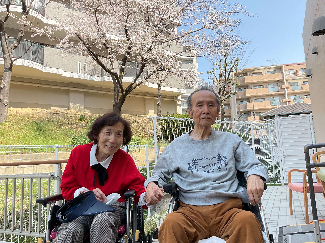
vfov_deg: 48.2
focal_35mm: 29
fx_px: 272
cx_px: 162
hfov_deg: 61.7
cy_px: 122
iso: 16
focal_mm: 3
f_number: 1.8
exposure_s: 1/700
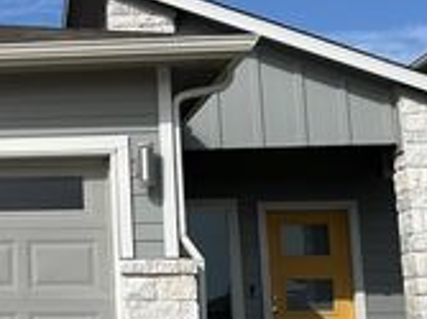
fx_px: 961
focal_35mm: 78
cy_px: 162
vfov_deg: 18.9
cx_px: -56
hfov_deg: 23.3
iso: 50
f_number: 1.5
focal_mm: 5.7
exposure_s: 1/8696
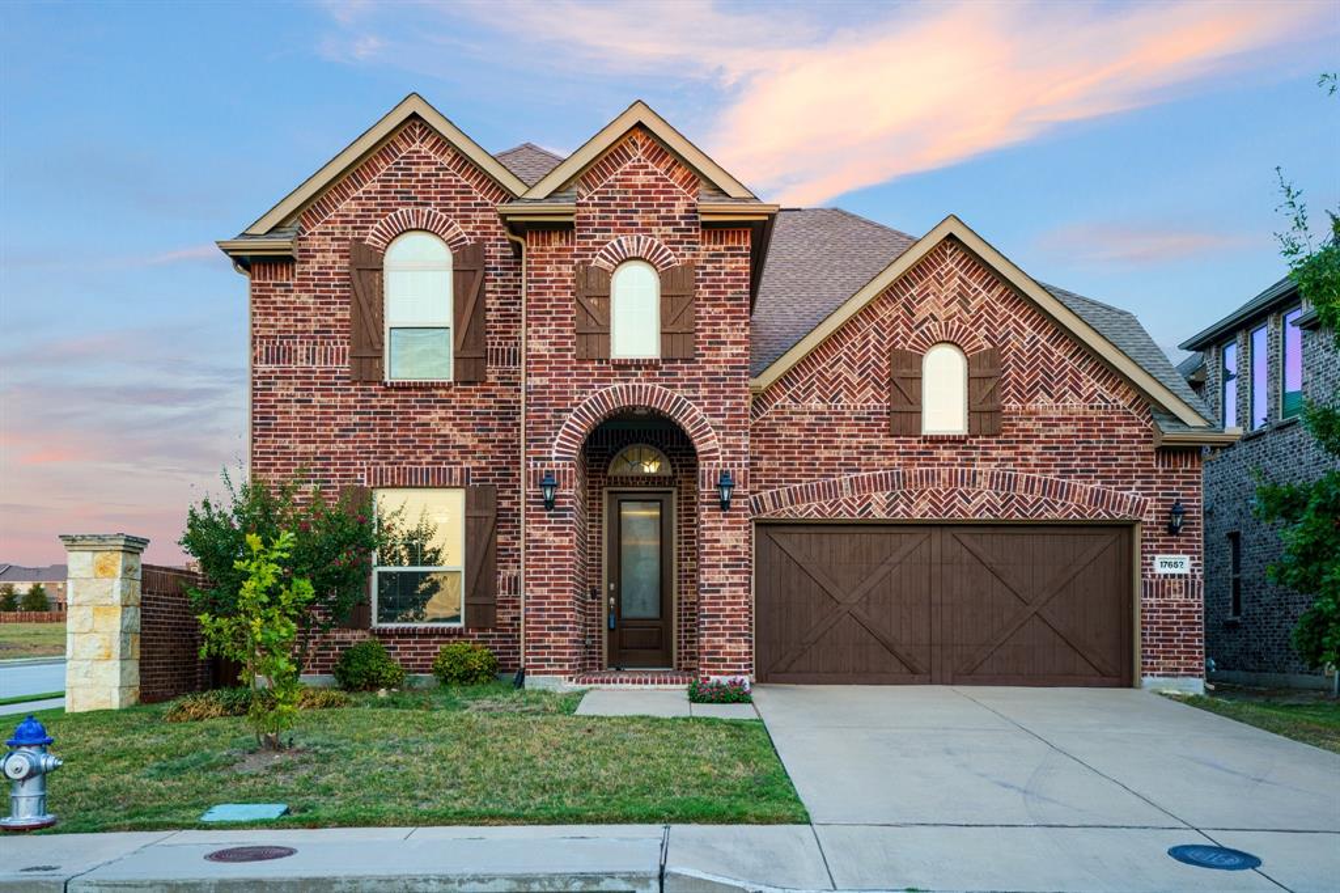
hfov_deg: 54.4
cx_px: 670
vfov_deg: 37.8
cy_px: 446
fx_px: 1302
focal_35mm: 35
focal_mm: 35
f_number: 4.5
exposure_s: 1/50
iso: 250
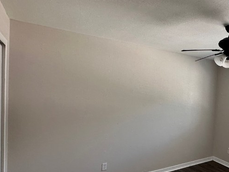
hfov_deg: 55.1
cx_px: 198
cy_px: 100
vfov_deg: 48.1
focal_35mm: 29
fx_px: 192
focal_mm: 2.22
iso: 64
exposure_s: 1/99
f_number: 2.2
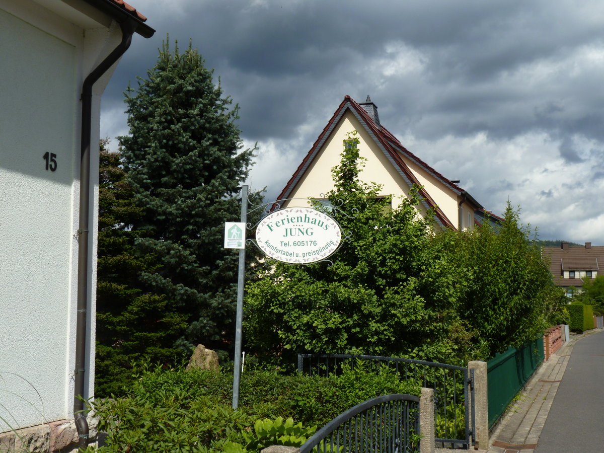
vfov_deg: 29.1
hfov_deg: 38.2
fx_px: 872
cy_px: 226
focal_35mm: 50
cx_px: 302
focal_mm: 9
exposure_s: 1/400
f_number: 5.6
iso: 80
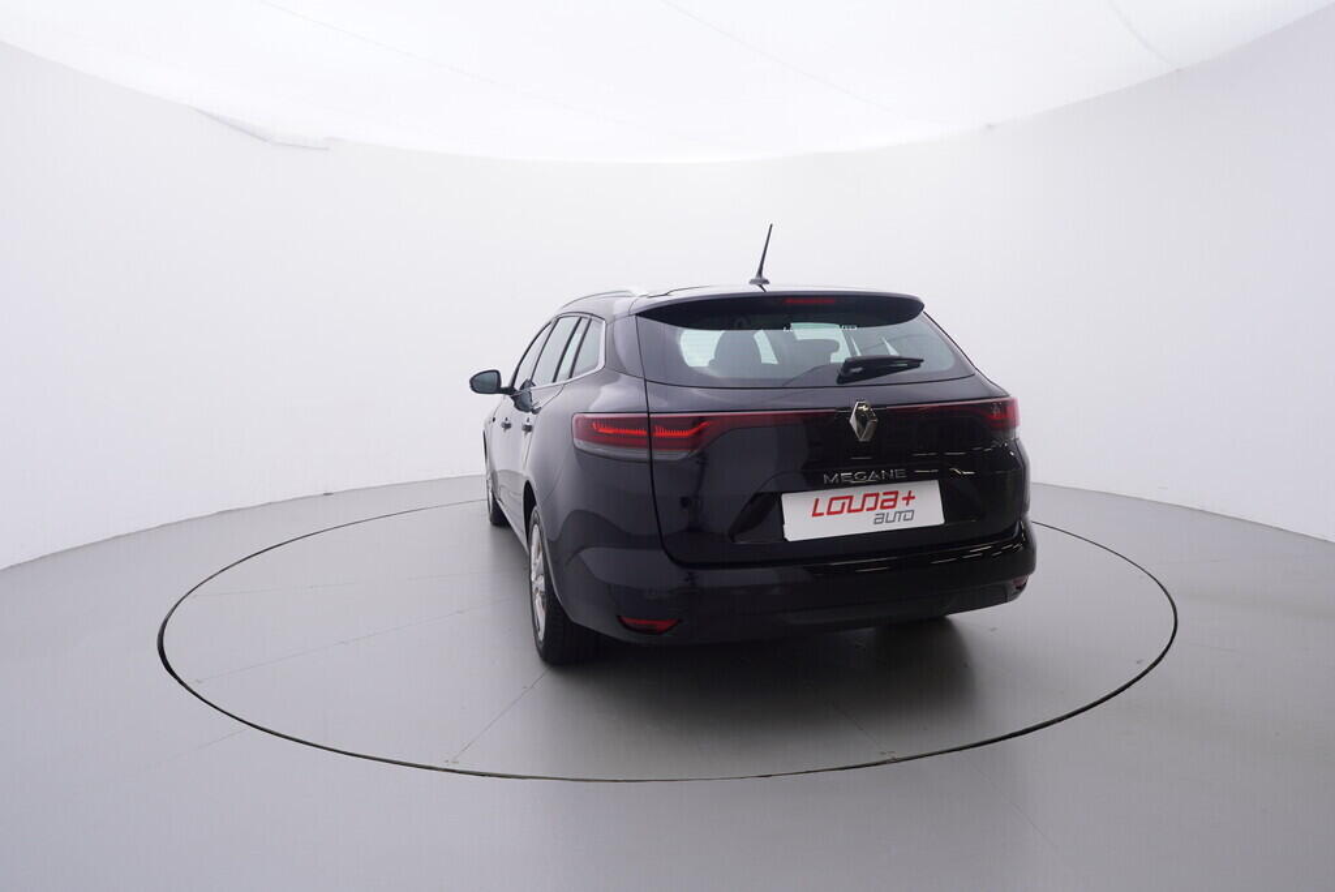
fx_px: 835
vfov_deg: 56.2
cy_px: 446
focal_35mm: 22
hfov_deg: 77.3
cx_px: 668
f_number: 5
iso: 200
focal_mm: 15
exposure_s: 1/80
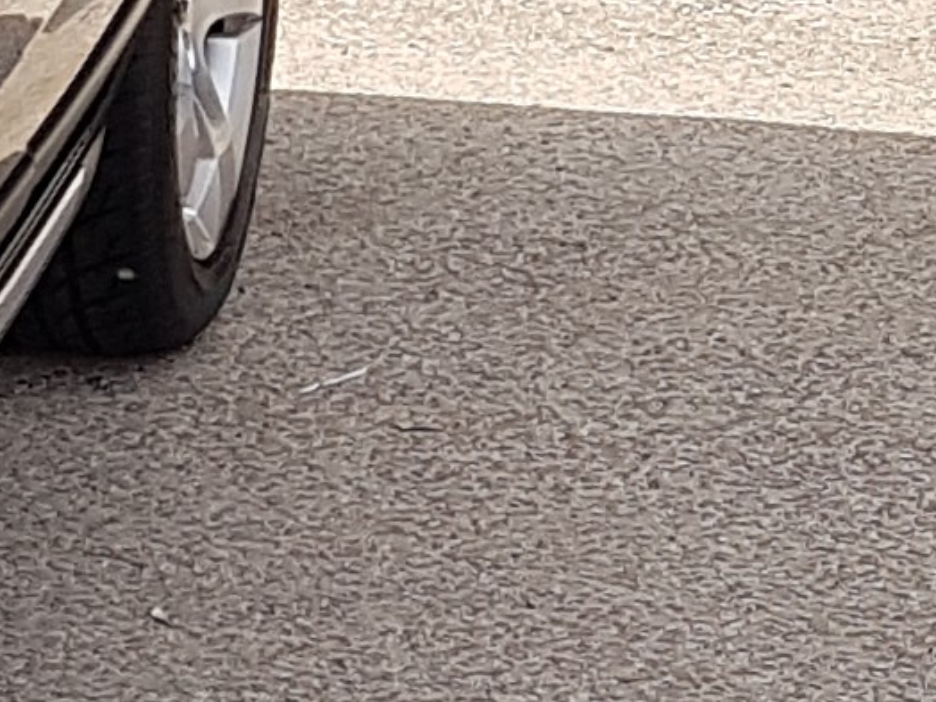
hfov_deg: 8.6
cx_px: -1681
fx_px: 5408
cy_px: 234
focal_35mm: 200
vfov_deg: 7.4
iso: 40
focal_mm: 4.2
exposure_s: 1/1052
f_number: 1.7
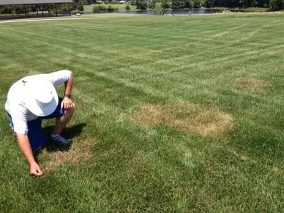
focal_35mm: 34
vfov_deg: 41.8
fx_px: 279
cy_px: 108
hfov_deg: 54.0
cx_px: 140
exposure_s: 1/968
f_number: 2.4
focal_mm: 4.13
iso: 50
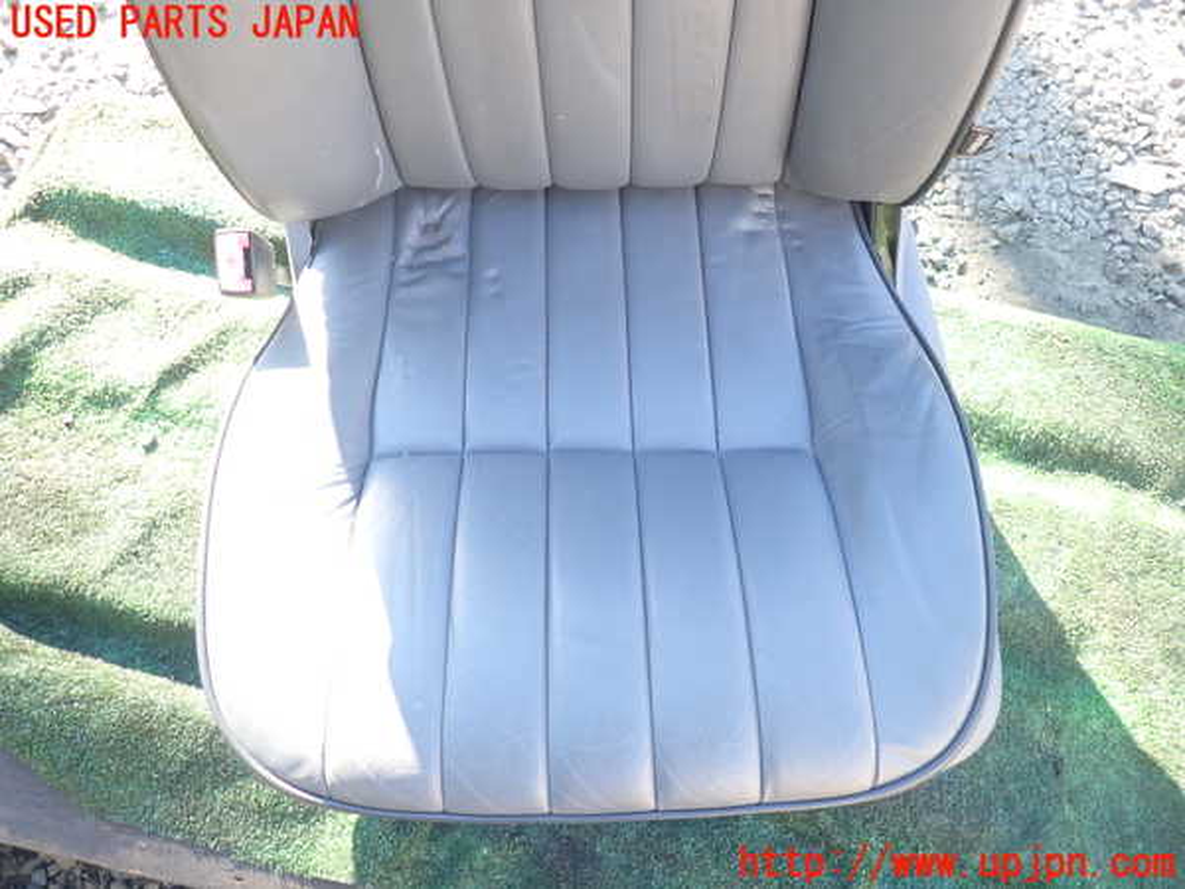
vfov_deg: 54.9
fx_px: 856
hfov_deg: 69.4
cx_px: 592
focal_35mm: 25
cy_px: 444
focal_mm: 4.5
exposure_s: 1/80
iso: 100
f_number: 2
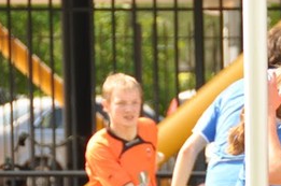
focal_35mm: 765
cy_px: 363
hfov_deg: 2.7
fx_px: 5960
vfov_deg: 1.8
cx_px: 444
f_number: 5.6
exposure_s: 1/320
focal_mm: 130
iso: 400
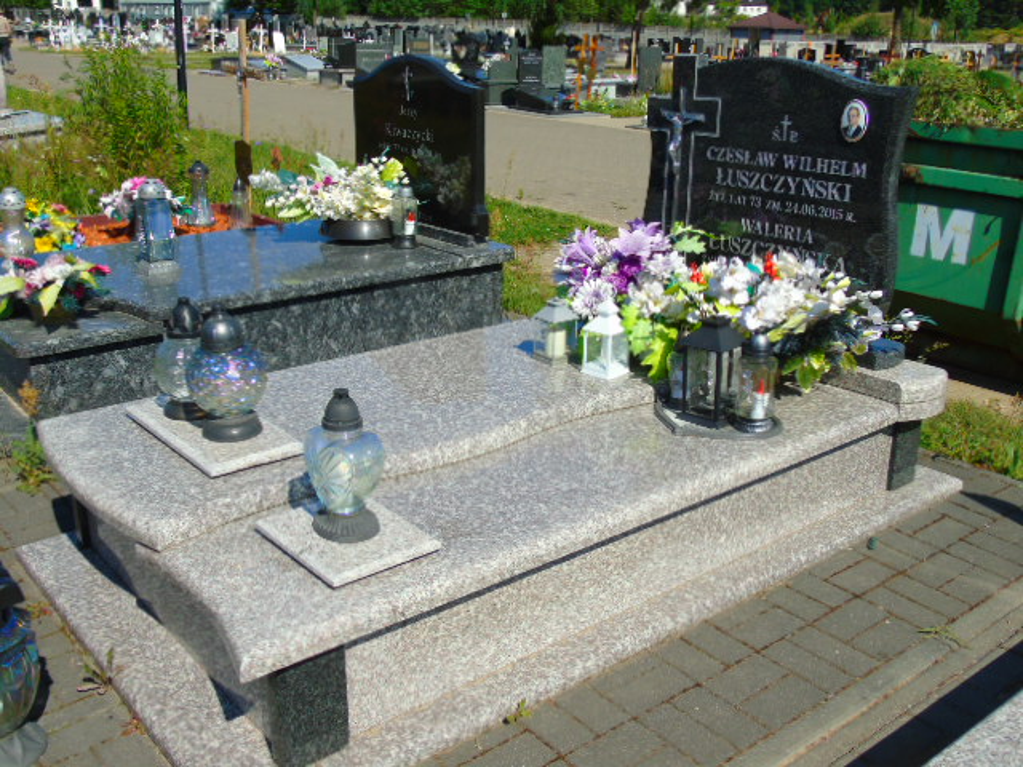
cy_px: 384
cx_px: 512
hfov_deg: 54.0
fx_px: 1005
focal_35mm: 34
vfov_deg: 41.8
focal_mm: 6.1
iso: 80
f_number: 3.8
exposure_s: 1/1000
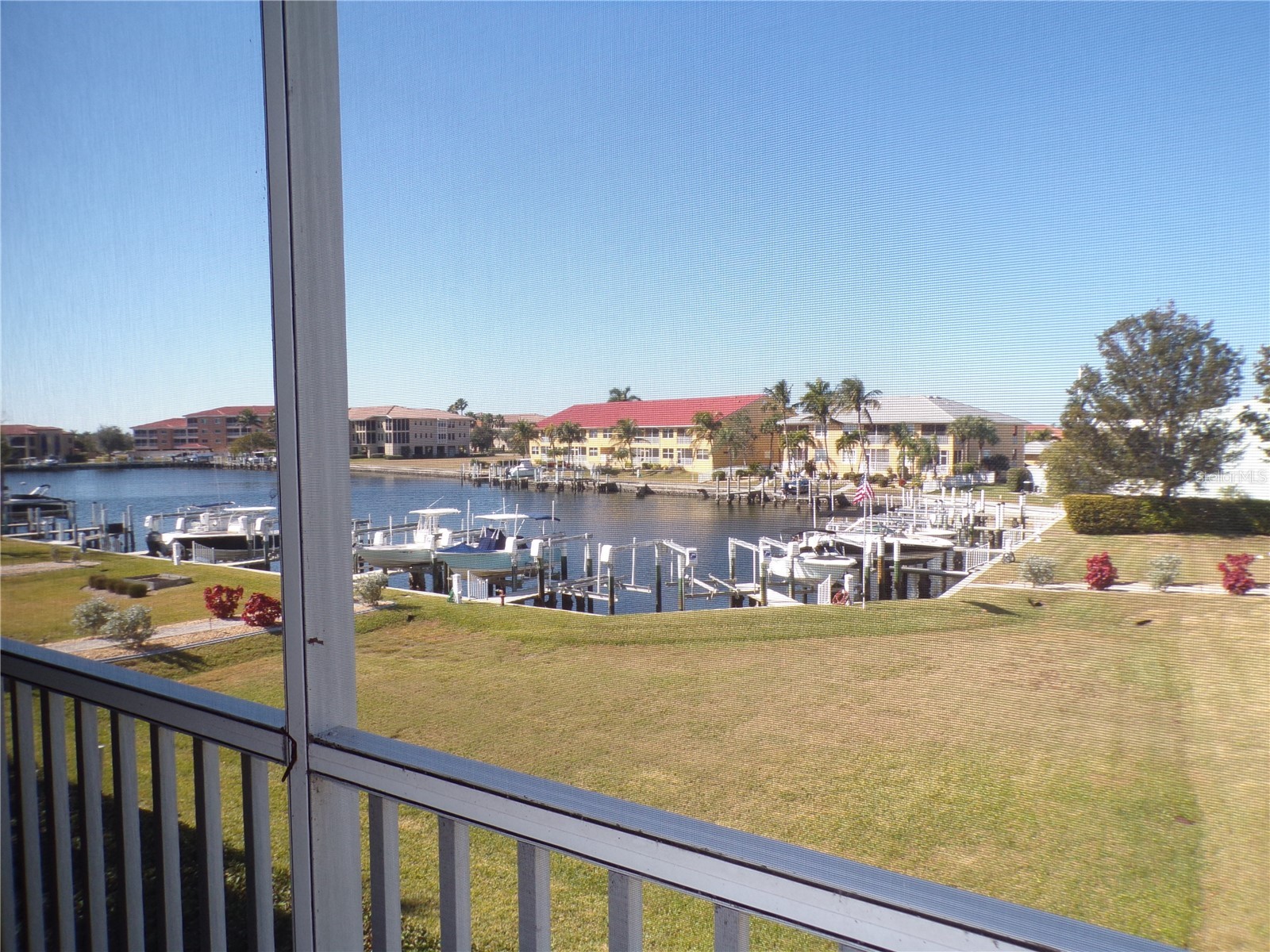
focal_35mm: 24
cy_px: 476
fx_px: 881
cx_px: 635
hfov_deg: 71.6
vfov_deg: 56.8
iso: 80
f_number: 5.8
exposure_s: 1/140
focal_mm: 4.3
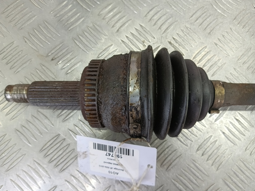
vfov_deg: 51.4
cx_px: 128
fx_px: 199
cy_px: 96
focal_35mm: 27
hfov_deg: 65.3
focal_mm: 4.11
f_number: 1.6
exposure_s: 1/50
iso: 150
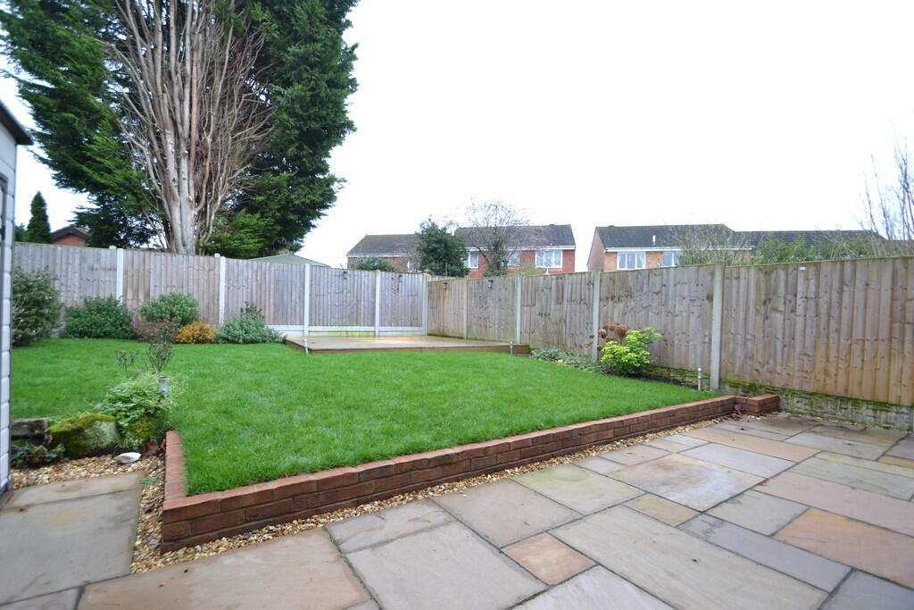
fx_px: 381
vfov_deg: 77.3
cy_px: 305
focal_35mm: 15
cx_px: 457
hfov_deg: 100.4
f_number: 5
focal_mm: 10
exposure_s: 1/100
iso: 400
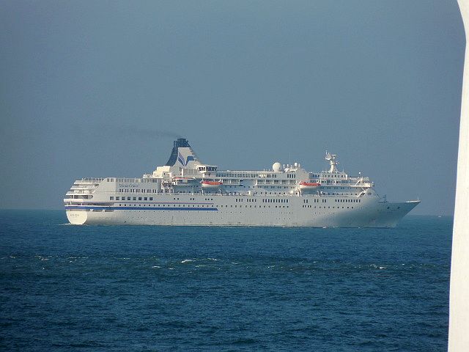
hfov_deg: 5.7
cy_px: 176
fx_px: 4742
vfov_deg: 4.2
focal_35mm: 350
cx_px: 234
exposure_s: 1/500
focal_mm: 63
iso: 125
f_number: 5.9
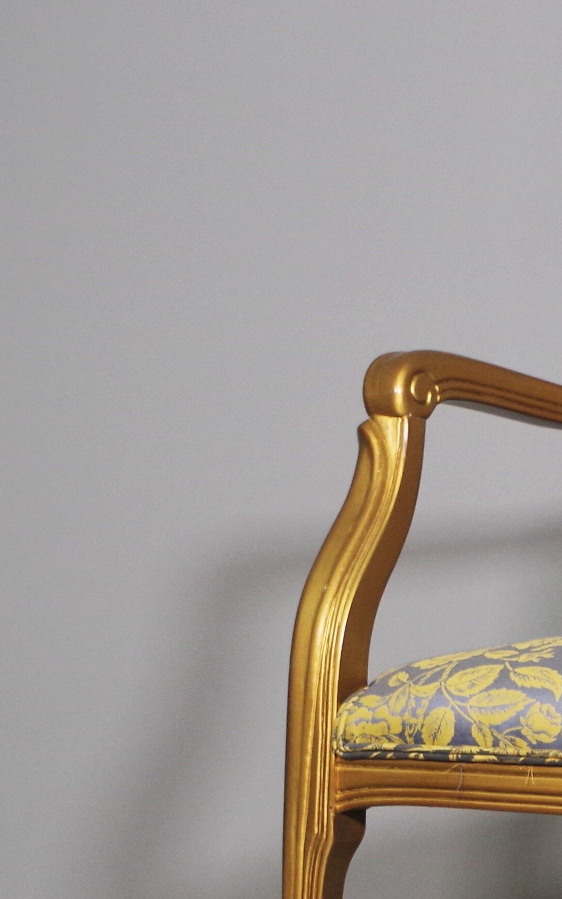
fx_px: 2426
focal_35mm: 99
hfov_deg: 12.6
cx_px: 806
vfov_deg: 20.8
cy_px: 685
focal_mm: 21.25
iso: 400
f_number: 4
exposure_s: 1/60
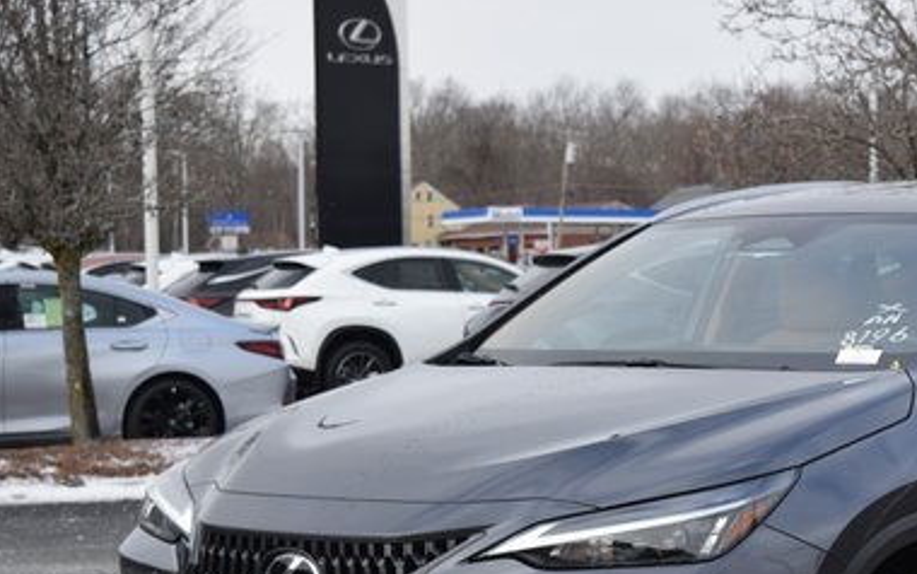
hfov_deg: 19.9
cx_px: 770
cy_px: 467
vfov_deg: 12.7
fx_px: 2576
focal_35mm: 103
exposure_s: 1/1000
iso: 450
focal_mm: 40
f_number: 4.8
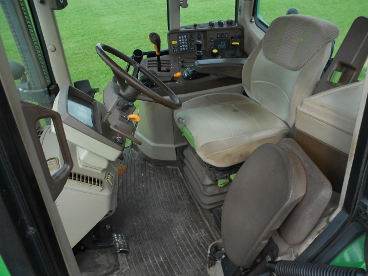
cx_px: 184
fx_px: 276
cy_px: 138
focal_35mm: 26
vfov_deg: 53.1
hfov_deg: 67.3
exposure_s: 1/250
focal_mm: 4.6
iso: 80
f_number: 3.2
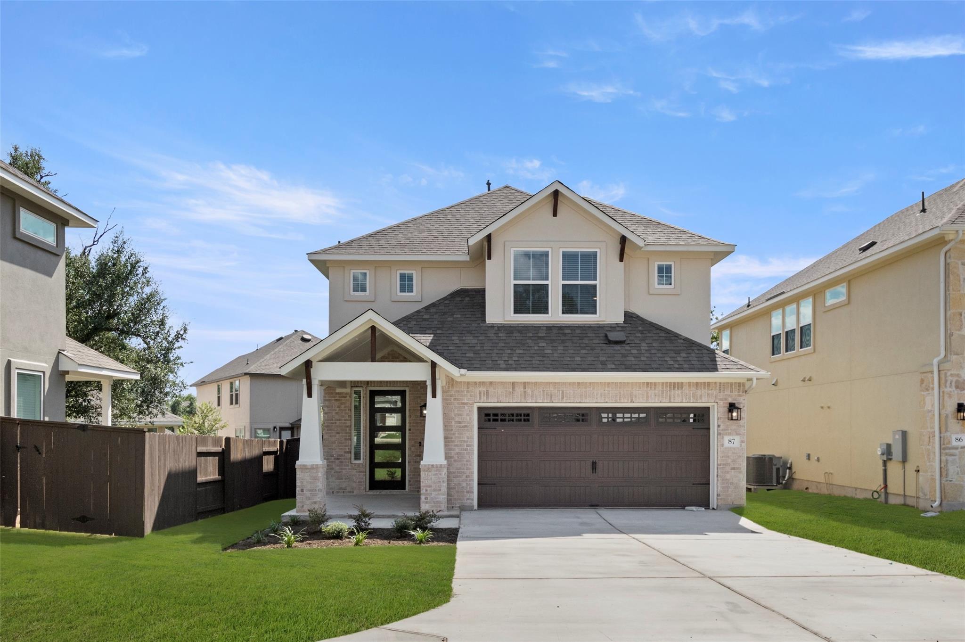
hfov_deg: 53.2
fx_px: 964
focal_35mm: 36
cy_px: 321
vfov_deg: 36.8
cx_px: 482
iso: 400
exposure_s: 1/800
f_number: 8
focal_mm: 24
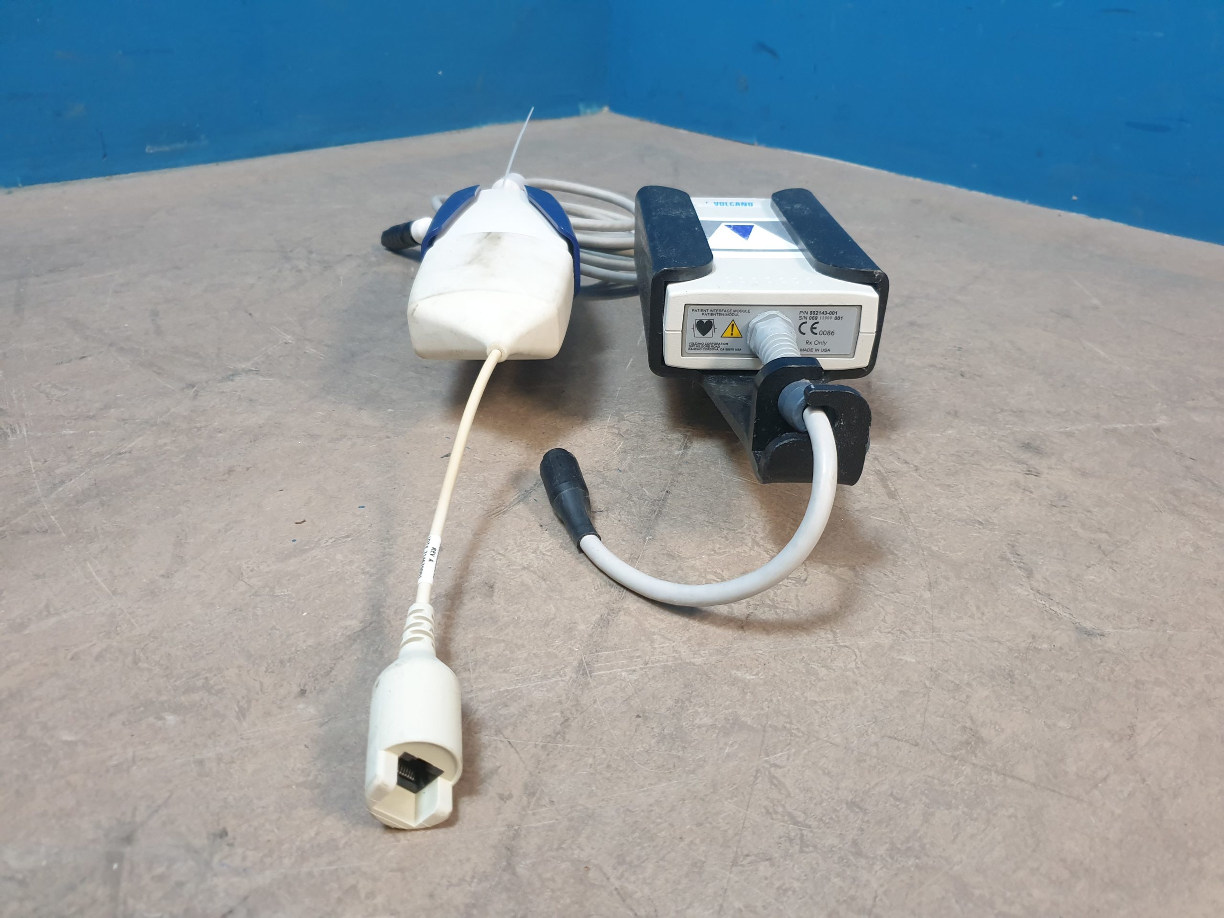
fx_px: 919
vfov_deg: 53.1
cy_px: 459
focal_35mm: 26
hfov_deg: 67.3
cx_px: 612
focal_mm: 4.3
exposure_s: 1/50
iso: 250
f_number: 1.5
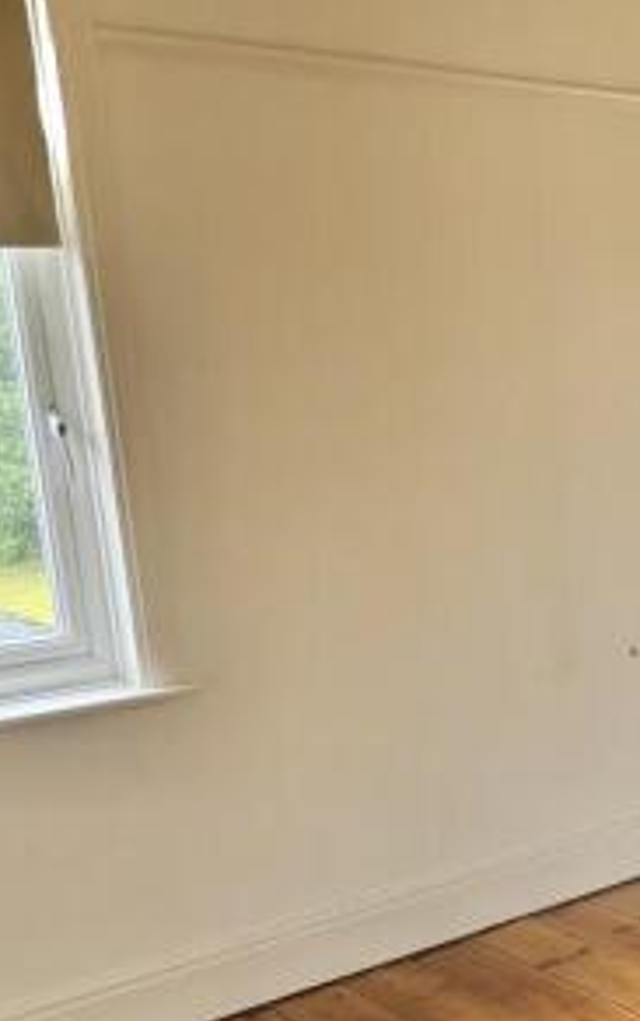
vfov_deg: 36.4
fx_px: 1532
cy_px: 698
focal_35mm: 55
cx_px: 932
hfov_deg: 20.5
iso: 80
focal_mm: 5.96
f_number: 1.6
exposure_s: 1/121
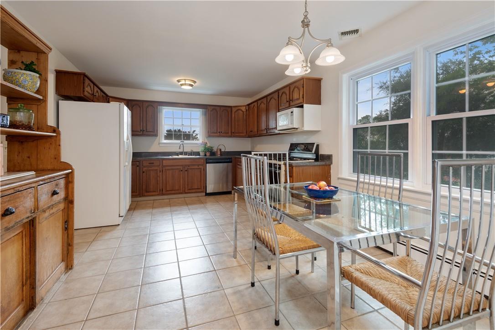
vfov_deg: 73.7
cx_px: 248
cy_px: 165
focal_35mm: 16
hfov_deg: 96.7
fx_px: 220
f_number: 8
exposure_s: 1/13
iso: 200
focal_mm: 16
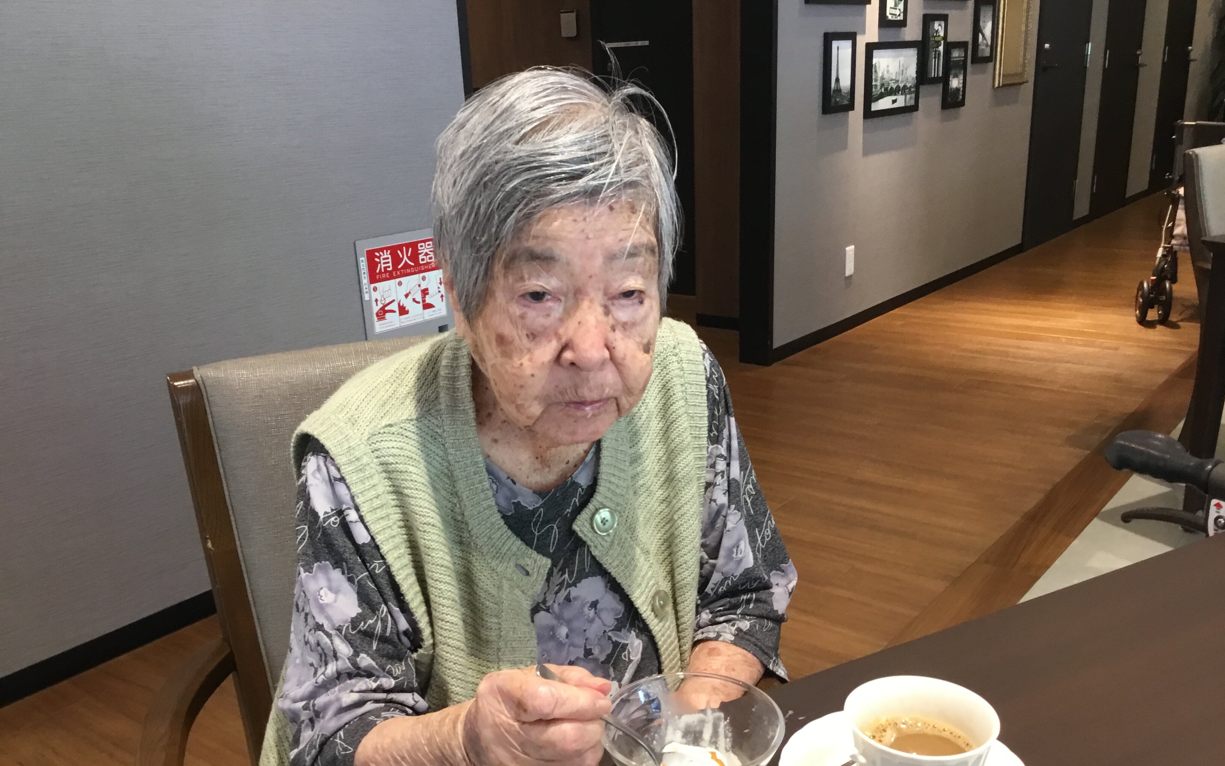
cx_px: 614
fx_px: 1102
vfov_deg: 38.2
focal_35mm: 33
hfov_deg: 58.1
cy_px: 459
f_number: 2.4
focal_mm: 3.3
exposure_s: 1/30
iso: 80
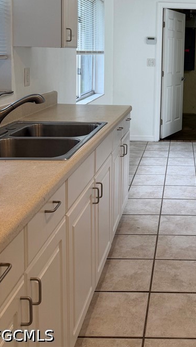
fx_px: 369
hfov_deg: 28.2
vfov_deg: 48.3
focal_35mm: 40
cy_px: 82
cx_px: 188
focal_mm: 6.76
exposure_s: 1/121
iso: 80
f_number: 1.78
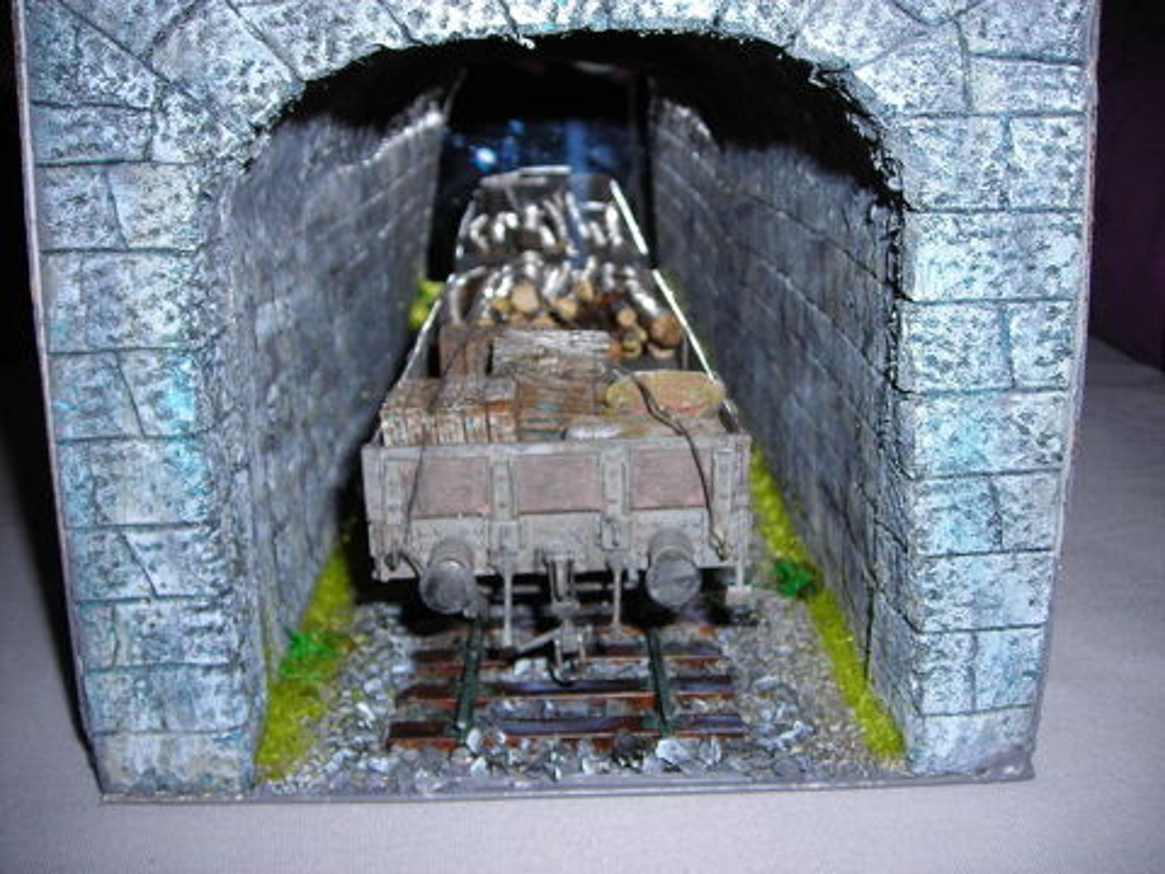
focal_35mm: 38
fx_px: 1279
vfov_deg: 37.7
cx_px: 582
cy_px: 437
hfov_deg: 49.0
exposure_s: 1/60.1
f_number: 3.2
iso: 50
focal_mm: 6.3
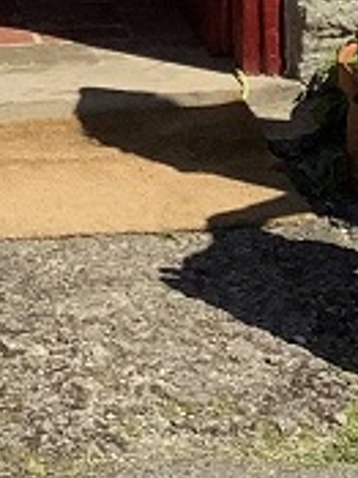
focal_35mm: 177
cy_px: -412
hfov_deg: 8.4
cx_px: 175
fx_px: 2444
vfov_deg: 10.4
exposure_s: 1/1274
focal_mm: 3.3
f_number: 2.4
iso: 25
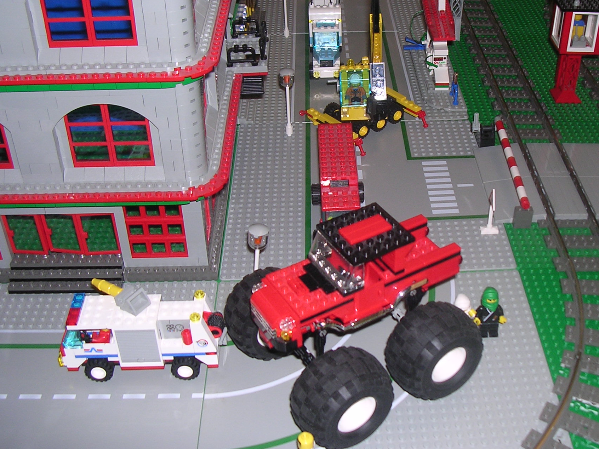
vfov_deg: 31.4
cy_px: 183
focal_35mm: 46
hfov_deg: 41.1
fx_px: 796
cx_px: 350
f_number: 2.8
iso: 100
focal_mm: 5.8
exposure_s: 1/60.1
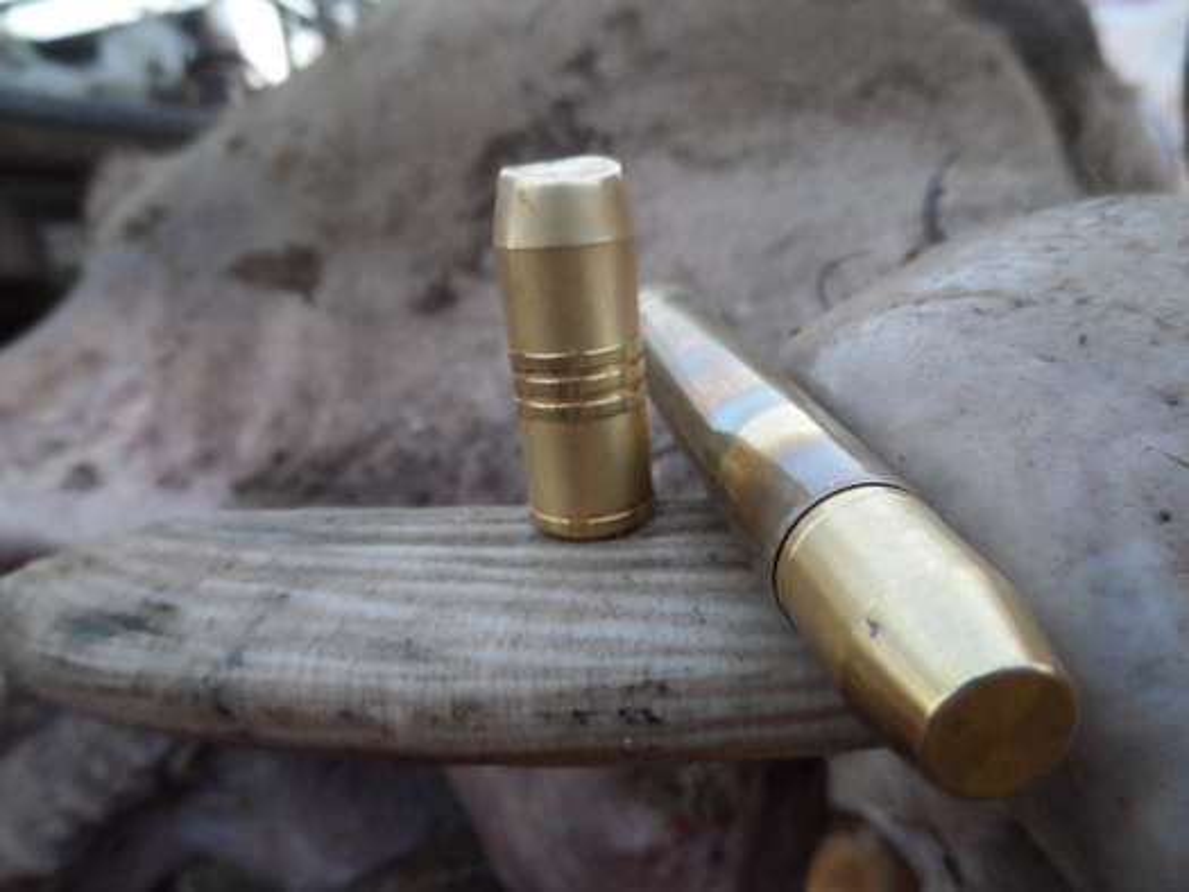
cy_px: 446
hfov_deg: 71.6
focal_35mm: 24
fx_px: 825
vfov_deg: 56.8
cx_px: 594
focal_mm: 4
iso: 400
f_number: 3.2
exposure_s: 1/30
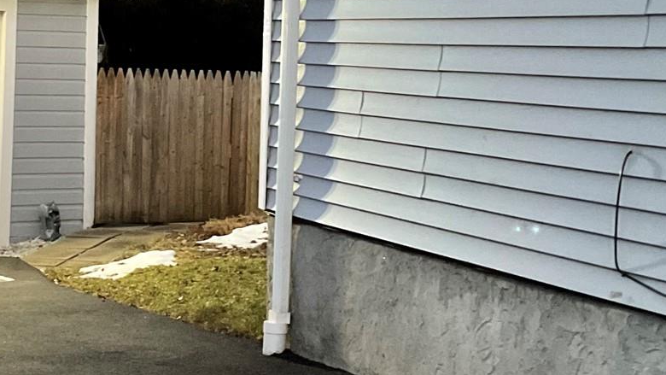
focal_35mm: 83
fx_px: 1466
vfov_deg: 14.5
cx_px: 184
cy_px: 118
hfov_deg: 25.4
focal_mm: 3
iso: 320
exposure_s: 1/30
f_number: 1.8
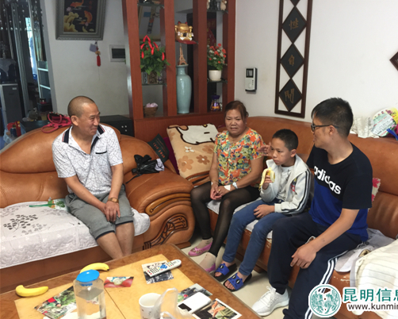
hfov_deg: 57.1
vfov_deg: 47.1
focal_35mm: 31
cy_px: 162
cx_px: 217
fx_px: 365
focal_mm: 4.15
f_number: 2.2
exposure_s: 1/33
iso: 100
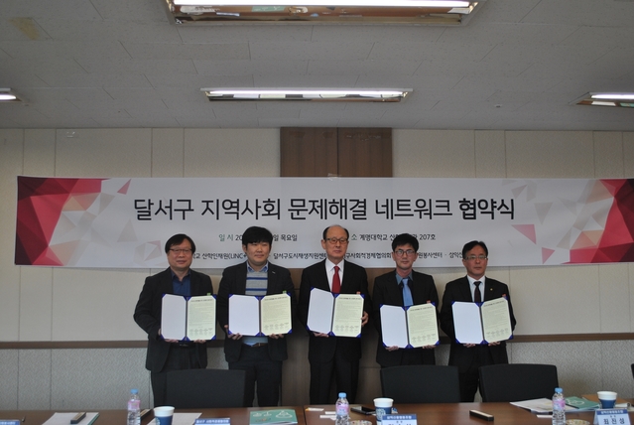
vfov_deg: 34.3
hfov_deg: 49.5
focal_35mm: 39
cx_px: 317
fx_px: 688
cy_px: 212
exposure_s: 1/50
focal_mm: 26
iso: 200
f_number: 4.2
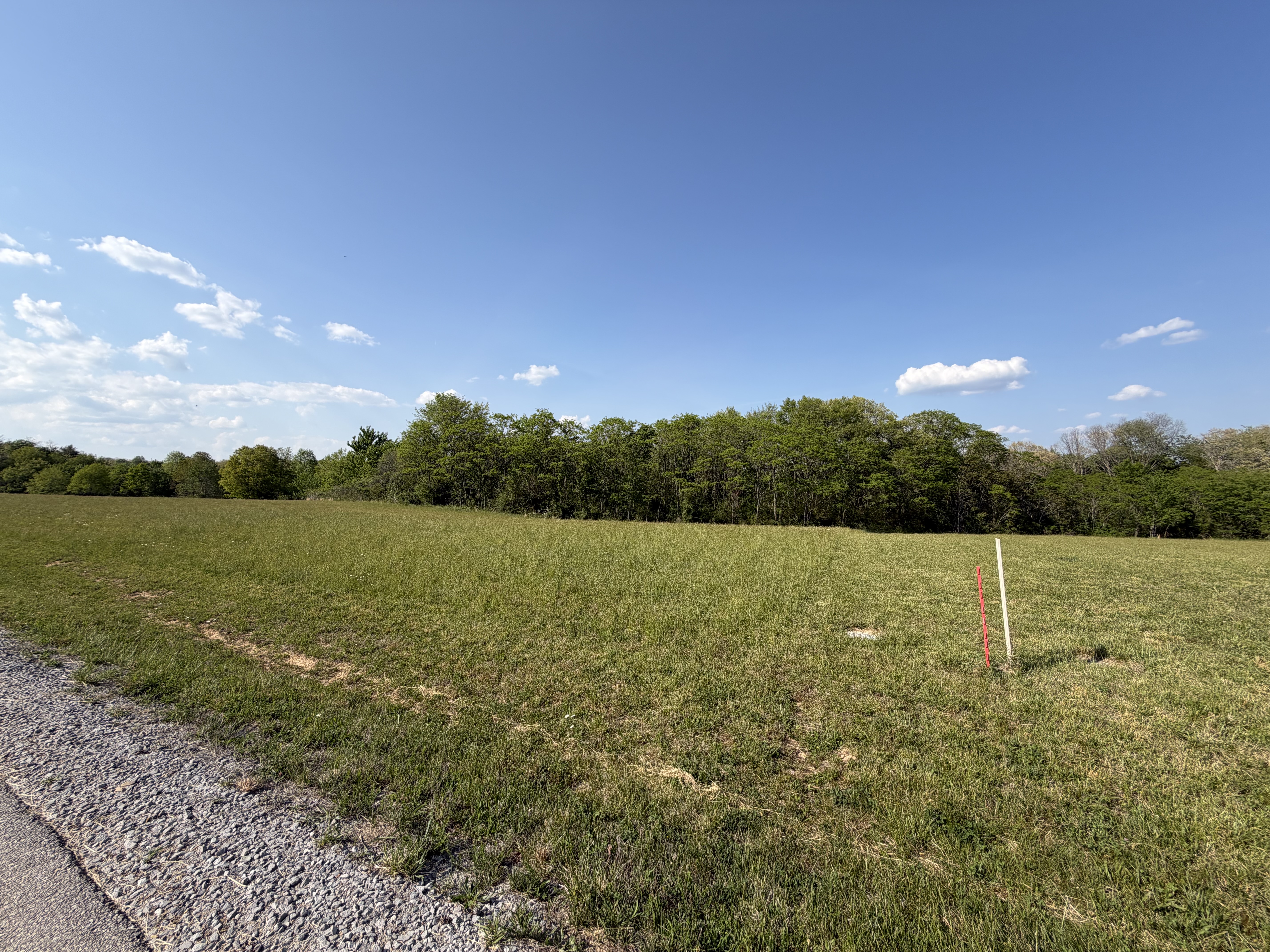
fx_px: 514
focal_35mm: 14
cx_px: 635
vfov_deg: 85.7
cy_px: 476
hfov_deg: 102.1
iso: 20
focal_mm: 2.22
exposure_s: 1/888
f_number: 2.2
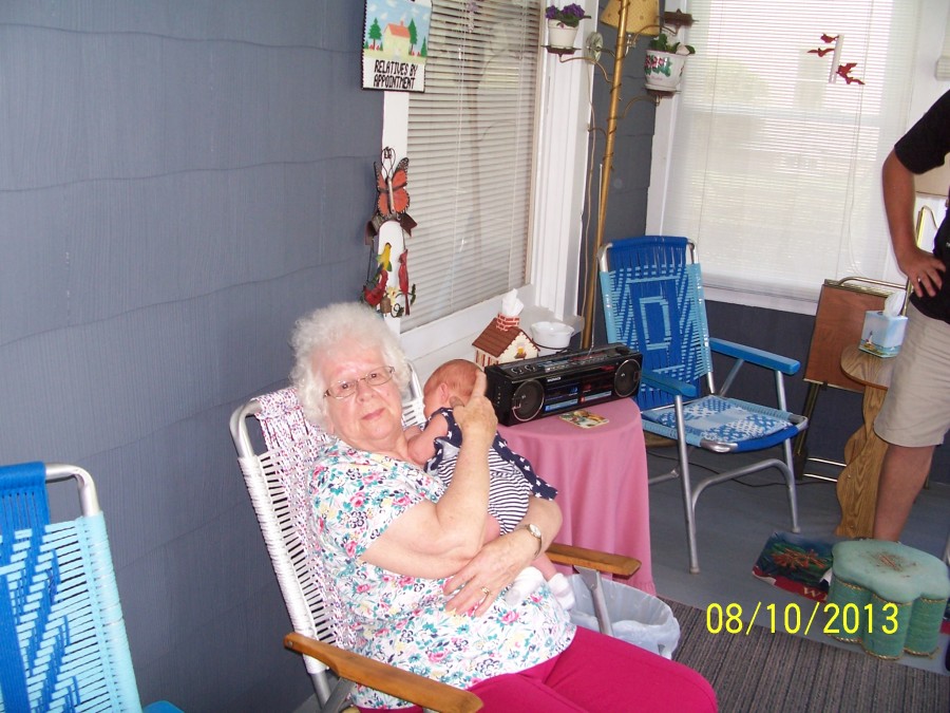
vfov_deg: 40.7
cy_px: 356
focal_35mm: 35
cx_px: 475
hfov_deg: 52.6
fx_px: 961
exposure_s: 1/60
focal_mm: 6
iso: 140
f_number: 2.8
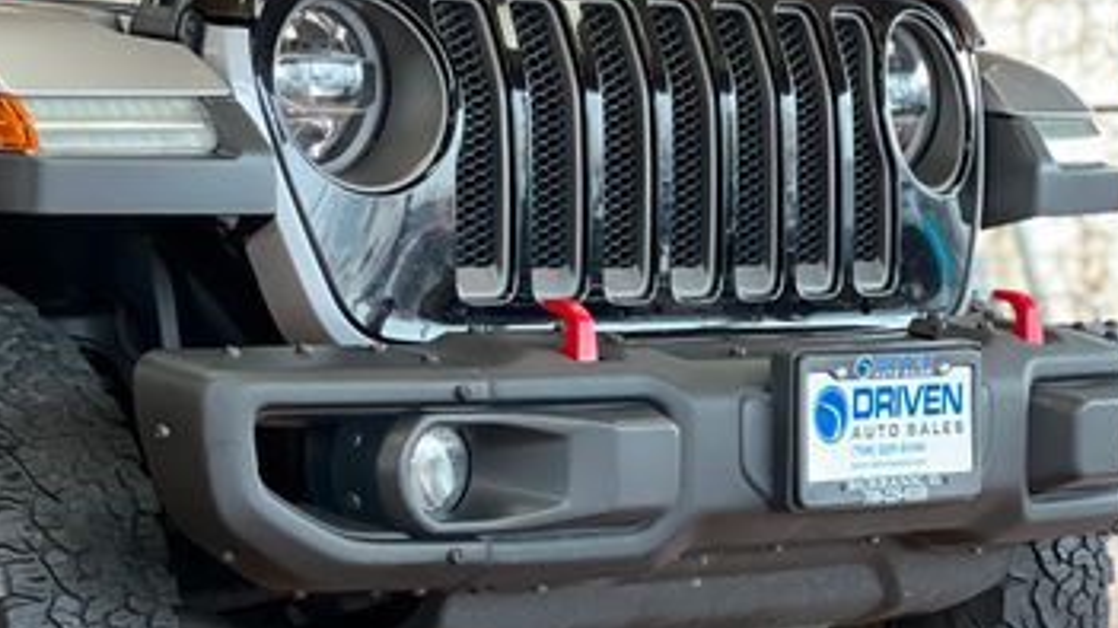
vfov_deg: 7.9
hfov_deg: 14.0
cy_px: 360
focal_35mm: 153
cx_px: 242
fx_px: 4533
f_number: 2.8
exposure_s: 1/40
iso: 250
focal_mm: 9
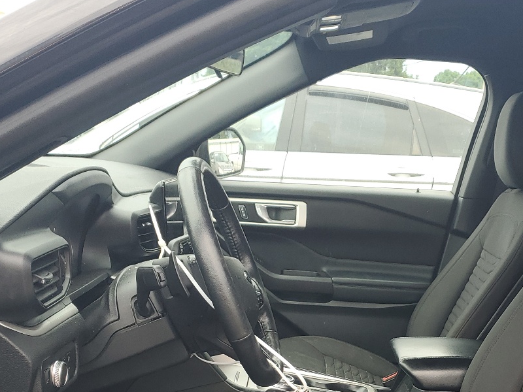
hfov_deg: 36.4
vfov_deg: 26.9
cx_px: 350
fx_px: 786
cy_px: 362
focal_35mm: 52
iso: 50
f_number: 1.5
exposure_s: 1/156
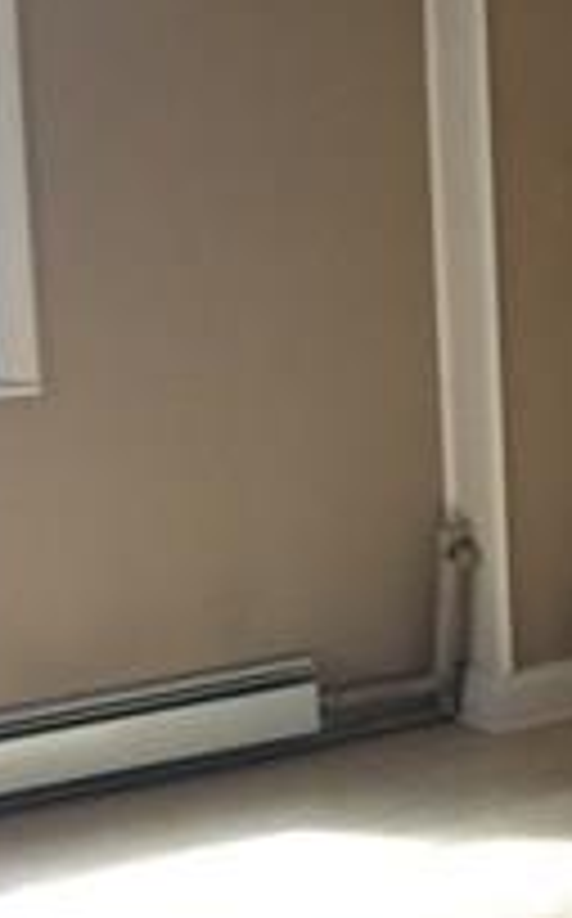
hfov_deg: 10.2
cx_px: 1248
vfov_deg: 18.0
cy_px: 410
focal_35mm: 116
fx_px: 2901
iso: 80
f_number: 2.2
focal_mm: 4.15
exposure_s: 1/30
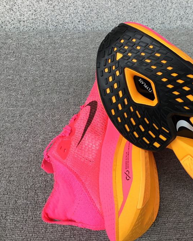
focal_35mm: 41
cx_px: 162
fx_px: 293
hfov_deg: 35.0
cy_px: 120
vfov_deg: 44.8
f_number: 2.4
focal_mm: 3.3
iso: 25
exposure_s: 1/120
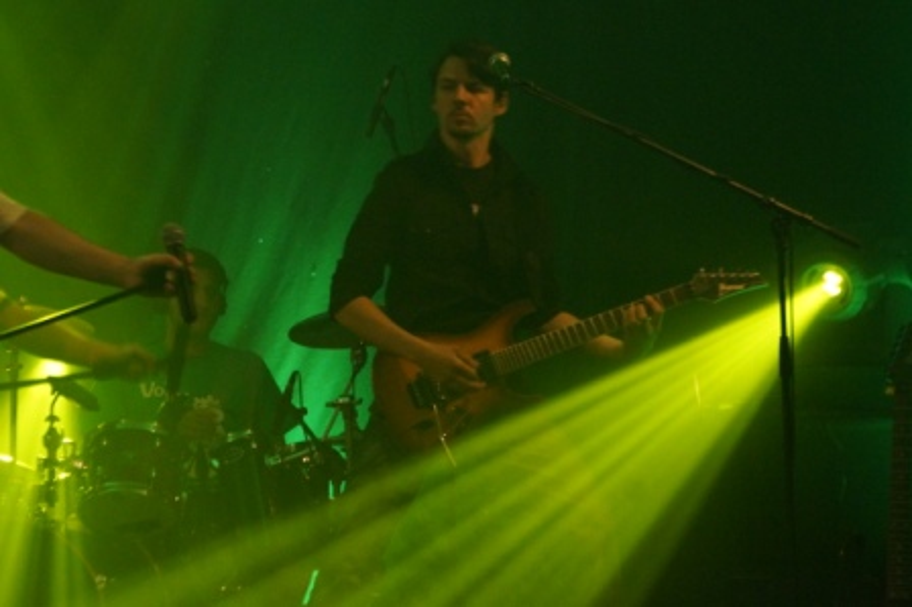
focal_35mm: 195
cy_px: 304
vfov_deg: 7.0
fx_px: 4936
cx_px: 456
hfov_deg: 10.6
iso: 3200
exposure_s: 1/50
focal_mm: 130
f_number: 5.6
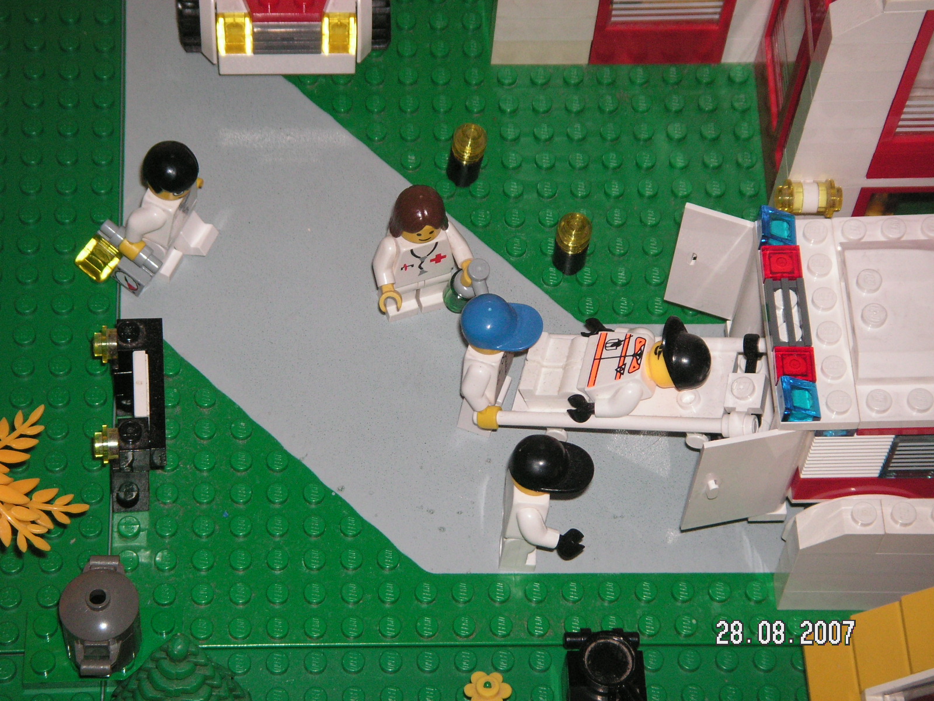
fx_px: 2590
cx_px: 467
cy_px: 350
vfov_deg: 15.4
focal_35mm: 96
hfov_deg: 20.4
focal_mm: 16
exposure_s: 1/90
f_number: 4
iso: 160
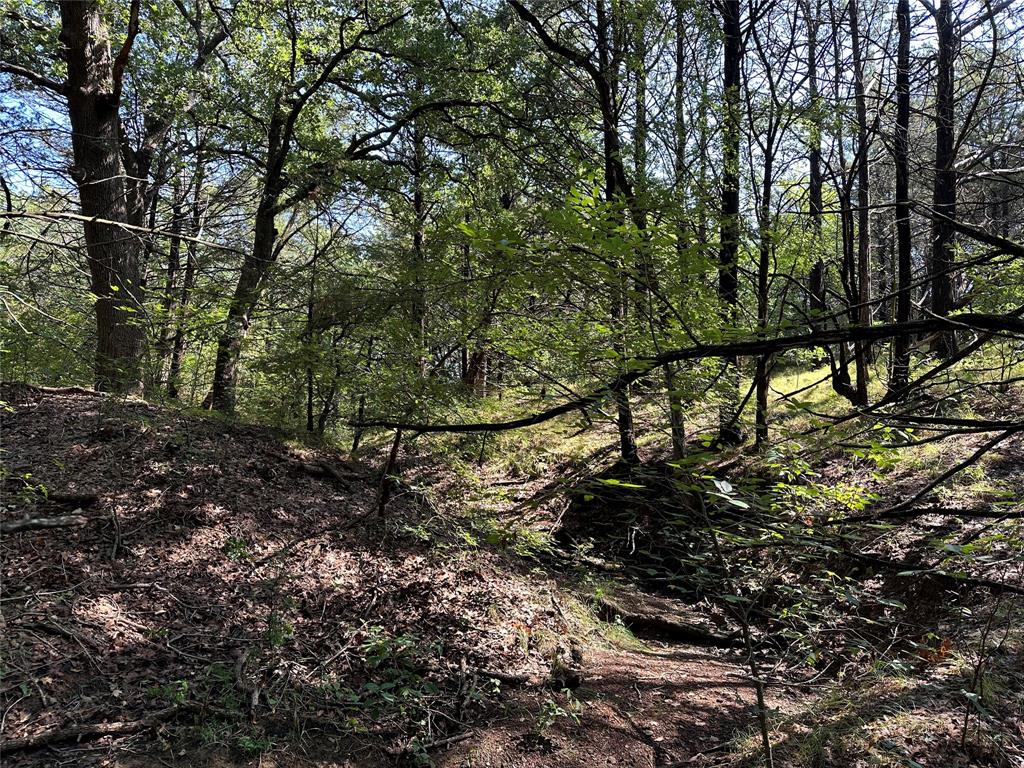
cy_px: 384
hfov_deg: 71.6
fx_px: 710
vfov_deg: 56.8
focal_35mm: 24
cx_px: 512
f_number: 1.78
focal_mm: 6.86
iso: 80
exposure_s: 1/256
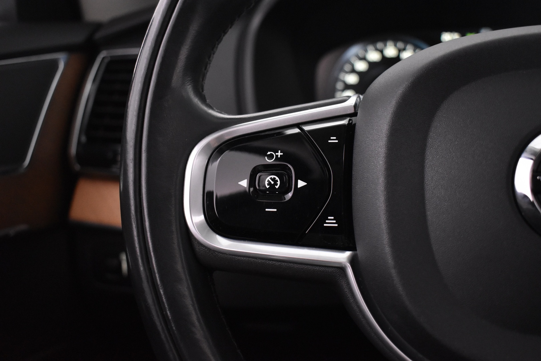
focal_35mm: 40
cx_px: 270
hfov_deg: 47.9
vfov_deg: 33.0
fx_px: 609
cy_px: 180
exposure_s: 1/40
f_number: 4
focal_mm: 27
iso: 3200
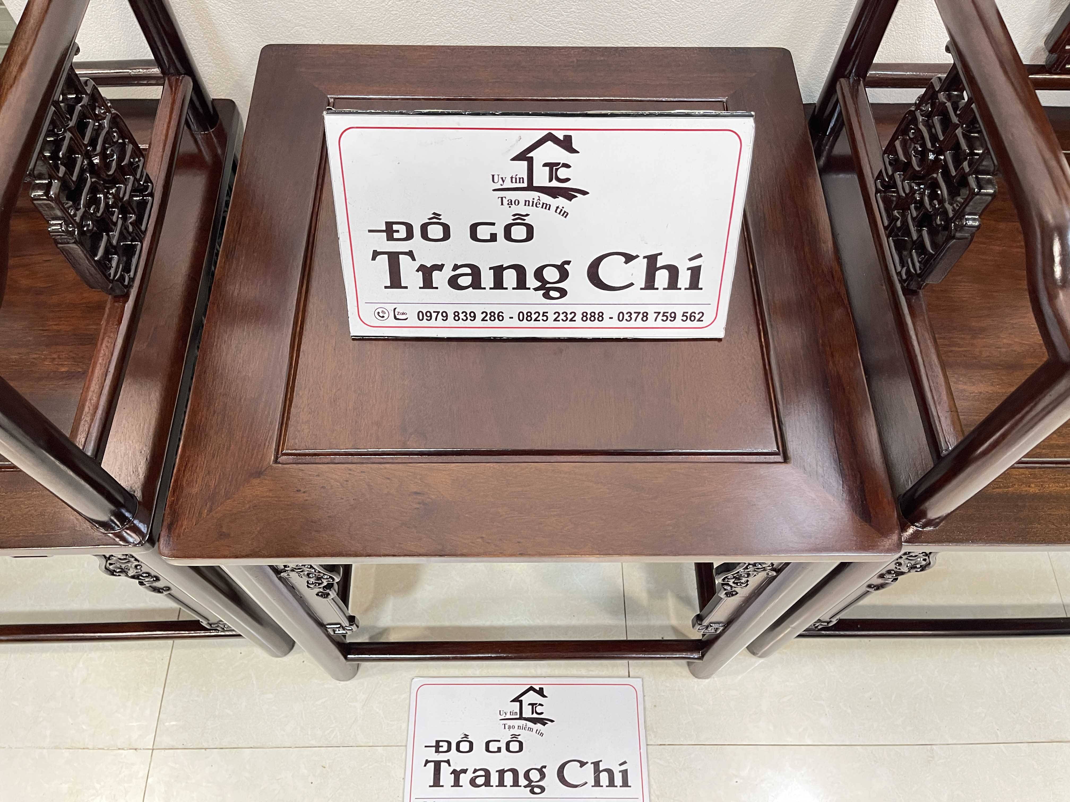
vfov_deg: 54.9
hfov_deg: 69.4
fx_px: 773
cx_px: 535
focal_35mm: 25
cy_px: 401
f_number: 1.6
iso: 200
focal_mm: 5.1
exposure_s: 1/50
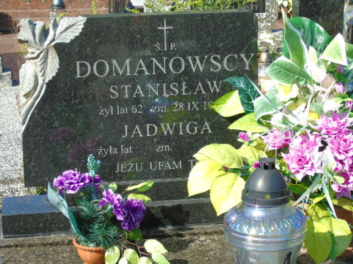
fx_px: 959
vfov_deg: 15.7
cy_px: 132
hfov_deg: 20.9
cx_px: 176
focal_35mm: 94
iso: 80
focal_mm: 17
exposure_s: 1/250
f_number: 4.3
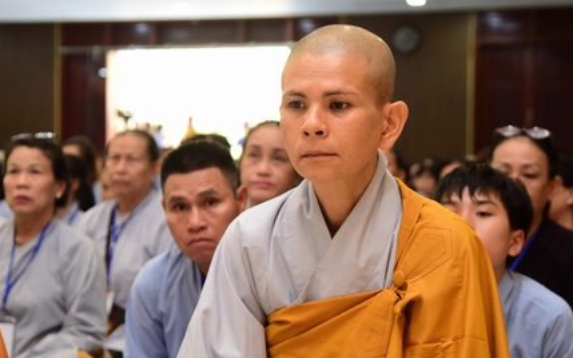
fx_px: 1327
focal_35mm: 85
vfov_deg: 15.4
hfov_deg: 24.4
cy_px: 155
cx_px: 287
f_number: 4
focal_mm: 55
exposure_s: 1/50
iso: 800
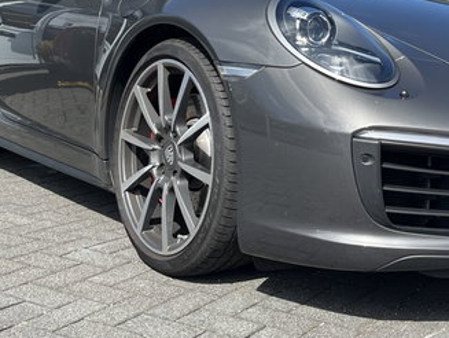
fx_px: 792
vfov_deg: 23.0
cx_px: 331
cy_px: -8
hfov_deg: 31.2
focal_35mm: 61
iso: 50
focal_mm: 5.1
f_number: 1.6
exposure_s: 1/2632
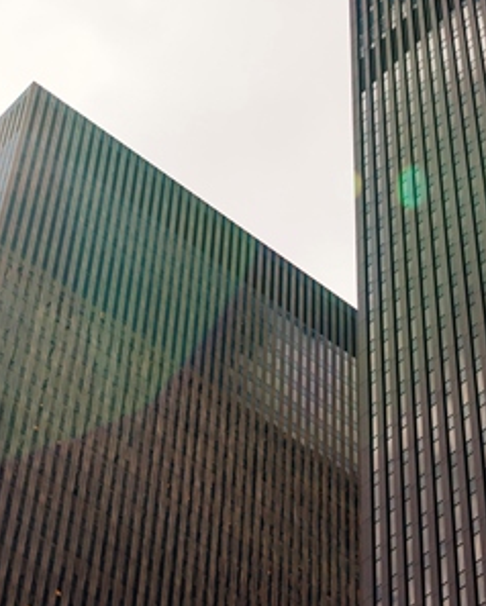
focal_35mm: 91
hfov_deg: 16.8
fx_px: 1634
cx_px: 133
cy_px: 176
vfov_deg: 20.9
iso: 100
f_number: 4
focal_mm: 30
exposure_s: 1/4000
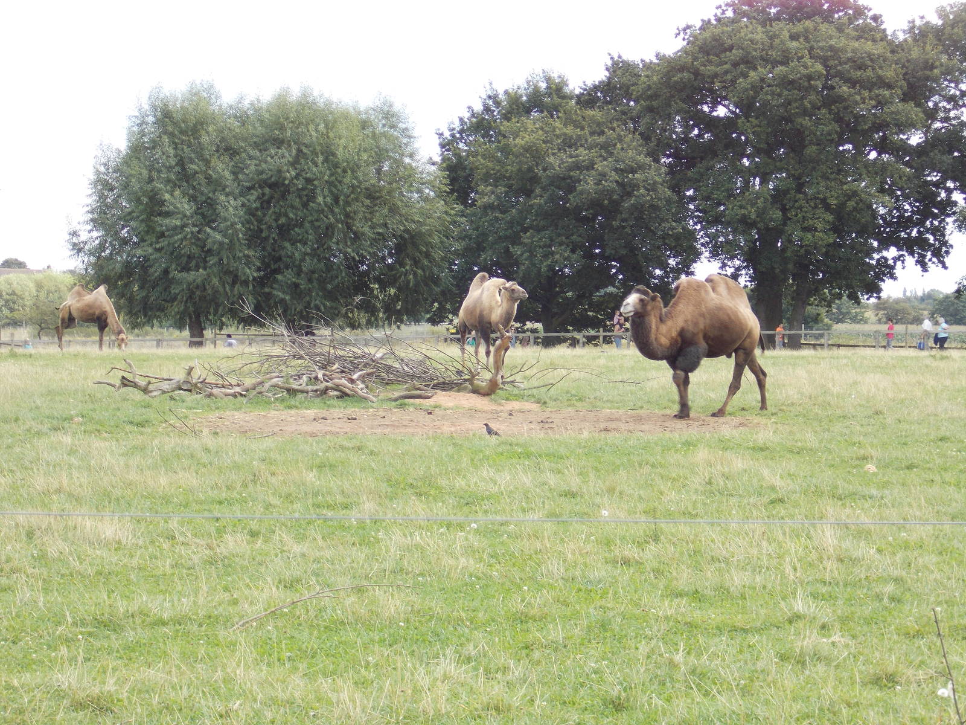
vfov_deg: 11.4
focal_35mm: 130
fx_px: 3628
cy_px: 362
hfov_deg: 15.2
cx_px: 483
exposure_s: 1/60
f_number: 6.5
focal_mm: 23
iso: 100
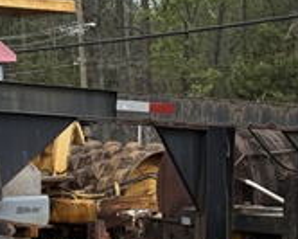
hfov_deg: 13.0
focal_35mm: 141
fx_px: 1244
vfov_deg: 10.8
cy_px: 264
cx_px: 425
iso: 80
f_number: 1.78
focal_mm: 6.76
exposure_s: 1/1869
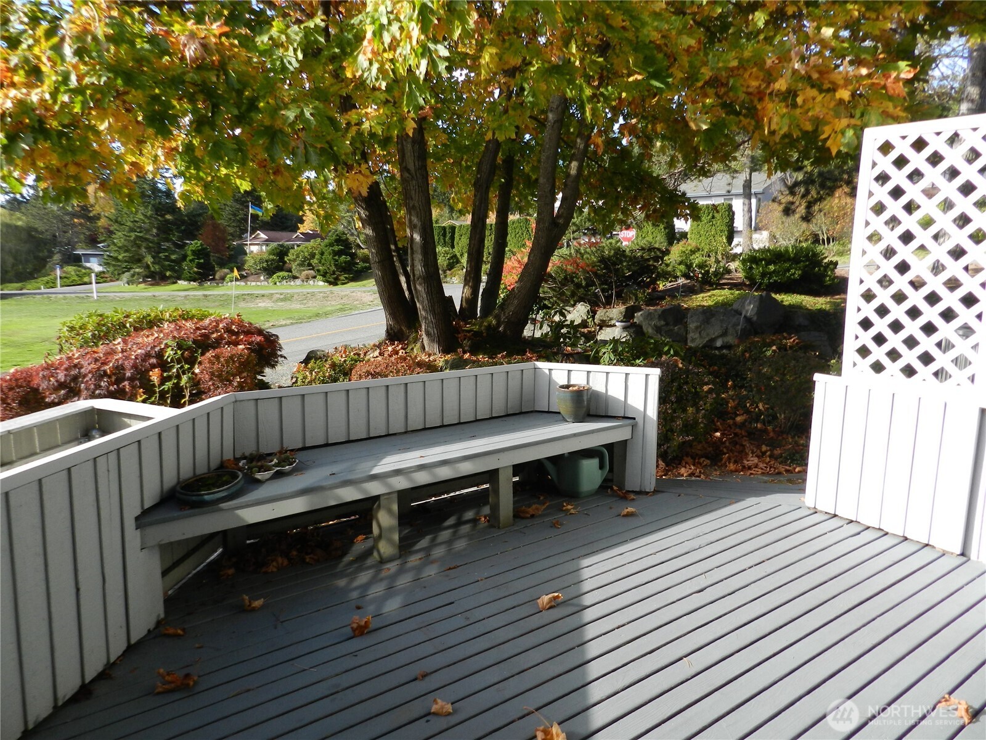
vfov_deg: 58.9
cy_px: 370
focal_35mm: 23
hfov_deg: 73.9
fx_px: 655
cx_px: 493
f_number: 3.4
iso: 160
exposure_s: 1/400
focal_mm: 4
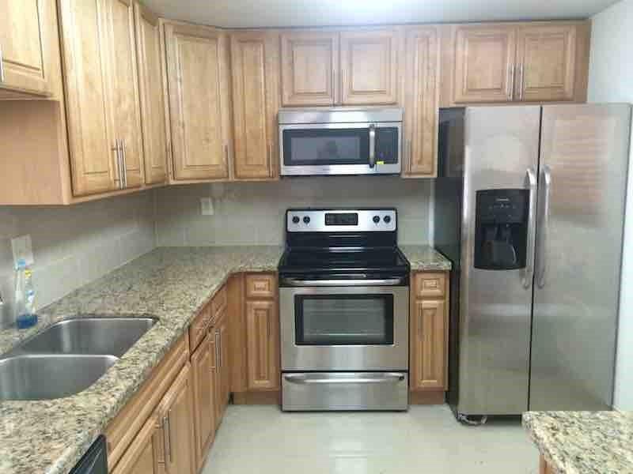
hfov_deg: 60.0
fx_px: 549
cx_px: 316
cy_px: 237
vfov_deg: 46.8
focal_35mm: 30
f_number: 2.2
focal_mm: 4.12
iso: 320
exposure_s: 1/20
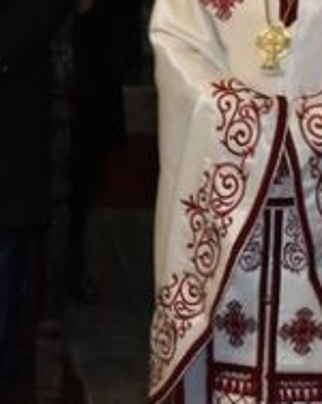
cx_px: -335
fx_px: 2195
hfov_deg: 8.0
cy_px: 118
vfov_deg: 10.5
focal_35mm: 184
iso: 1000
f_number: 6.3
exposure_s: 1/80
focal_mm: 32
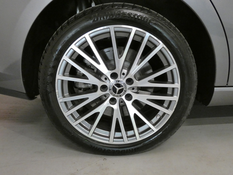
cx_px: 116
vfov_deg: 44.2
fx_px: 215
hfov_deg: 56.8
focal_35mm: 32
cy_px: 88
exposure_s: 1/80
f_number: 3.4
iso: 1250
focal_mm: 5.8
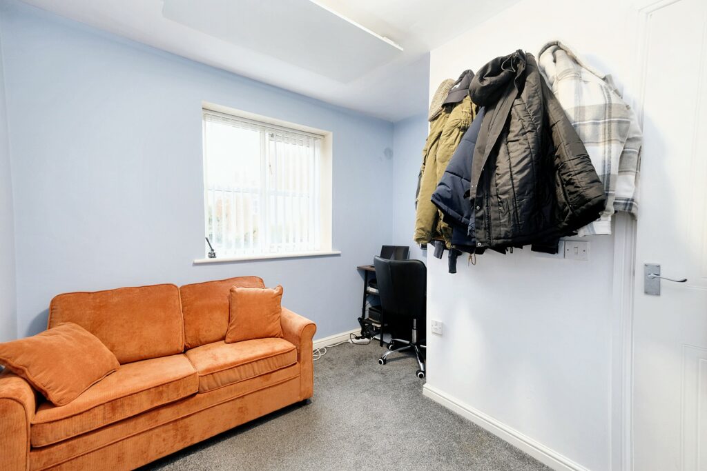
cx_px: 354
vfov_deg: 77.3
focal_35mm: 15
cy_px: 236
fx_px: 295
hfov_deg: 100.4
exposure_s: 1/12
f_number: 4
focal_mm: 10
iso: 800
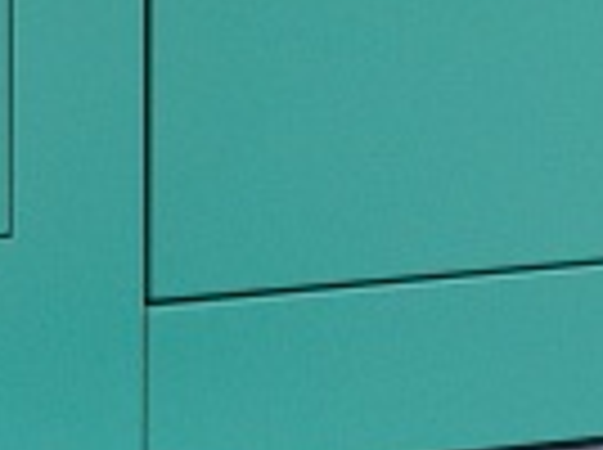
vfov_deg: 5.5
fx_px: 4695
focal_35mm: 270
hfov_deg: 7.3
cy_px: -106
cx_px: 288
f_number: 3.2
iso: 200
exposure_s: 1/125
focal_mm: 50
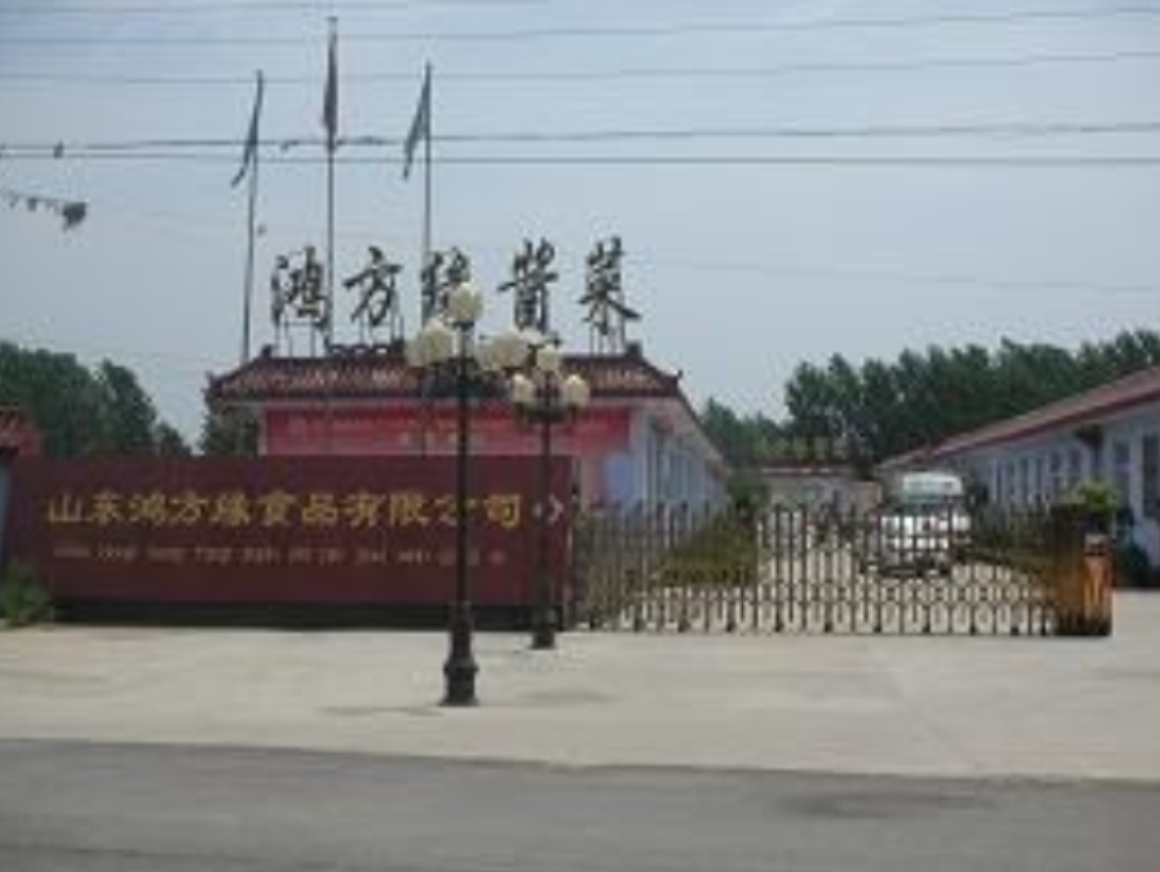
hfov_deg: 33.7
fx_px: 1912
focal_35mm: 57
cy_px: 434
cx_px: 573
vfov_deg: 25.7
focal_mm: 8.8
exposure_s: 1/106
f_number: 10.5
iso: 50
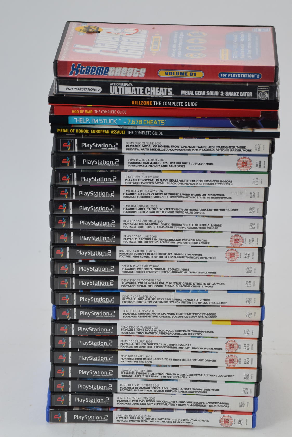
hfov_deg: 11.4
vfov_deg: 17.0
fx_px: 1457
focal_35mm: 120
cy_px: 218
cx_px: 146
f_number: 11
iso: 800
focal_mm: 80
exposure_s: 1/200
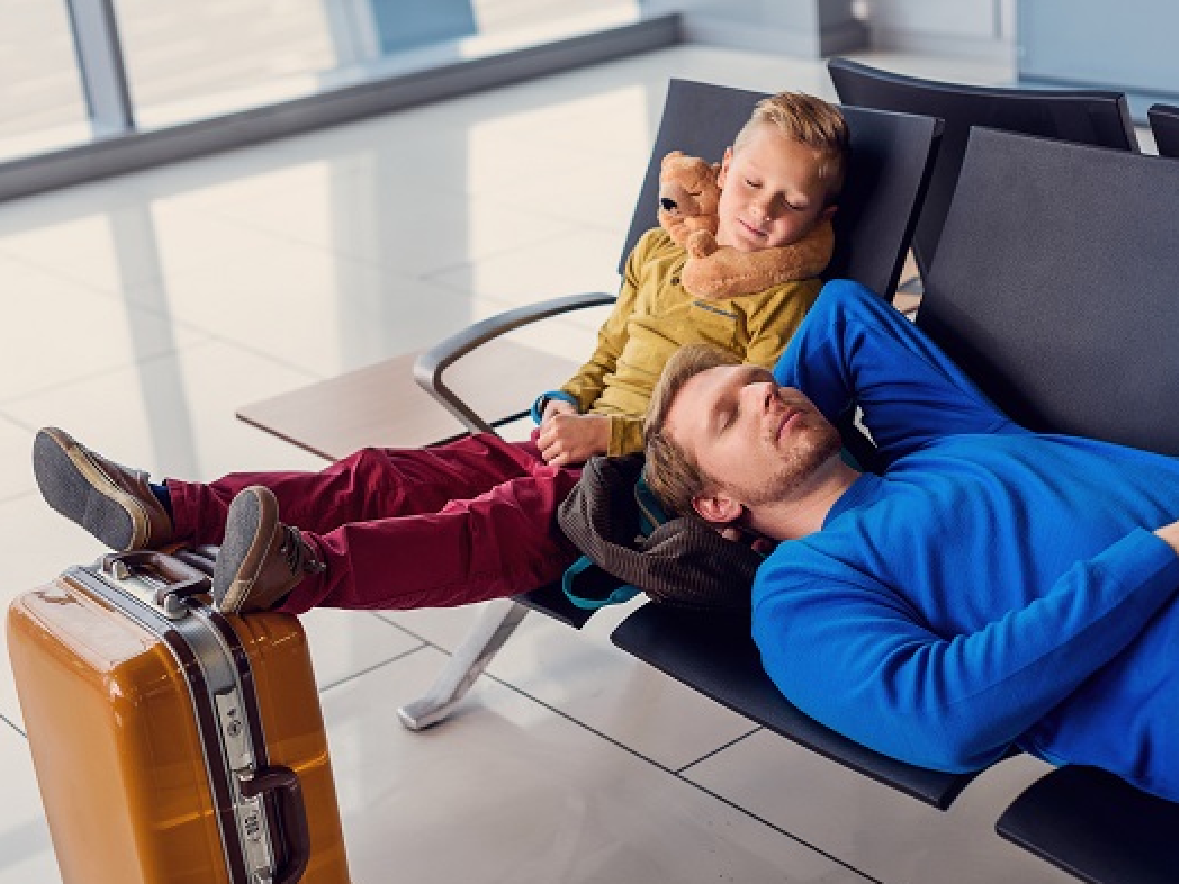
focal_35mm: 55
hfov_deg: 34.9
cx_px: 670
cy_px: 445
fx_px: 1873
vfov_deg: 26.6
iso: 320
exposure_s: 1/160
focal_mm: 50
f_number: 2.8
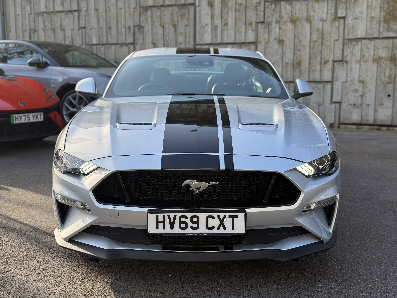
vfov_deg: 30.3
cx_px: 198
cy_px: 149
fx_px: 550
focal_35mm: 48
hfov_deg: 39.7
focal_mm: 6.76
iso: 64
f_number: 1.78
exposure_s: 1/1149
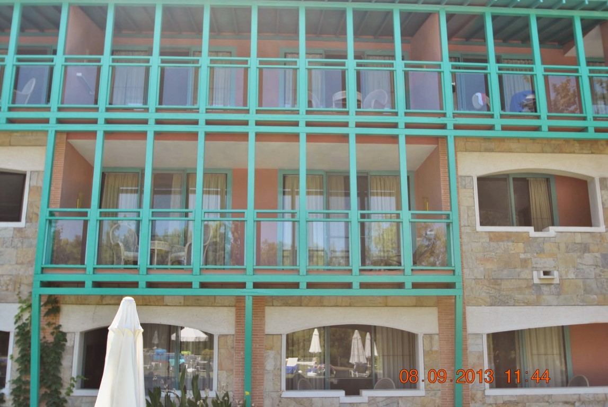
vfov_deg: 37.0
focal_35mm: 36
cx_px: 304
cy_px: 204
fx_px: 609
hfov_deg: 53.1
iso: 100
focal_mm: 24
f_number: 5.6
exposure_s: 1/125
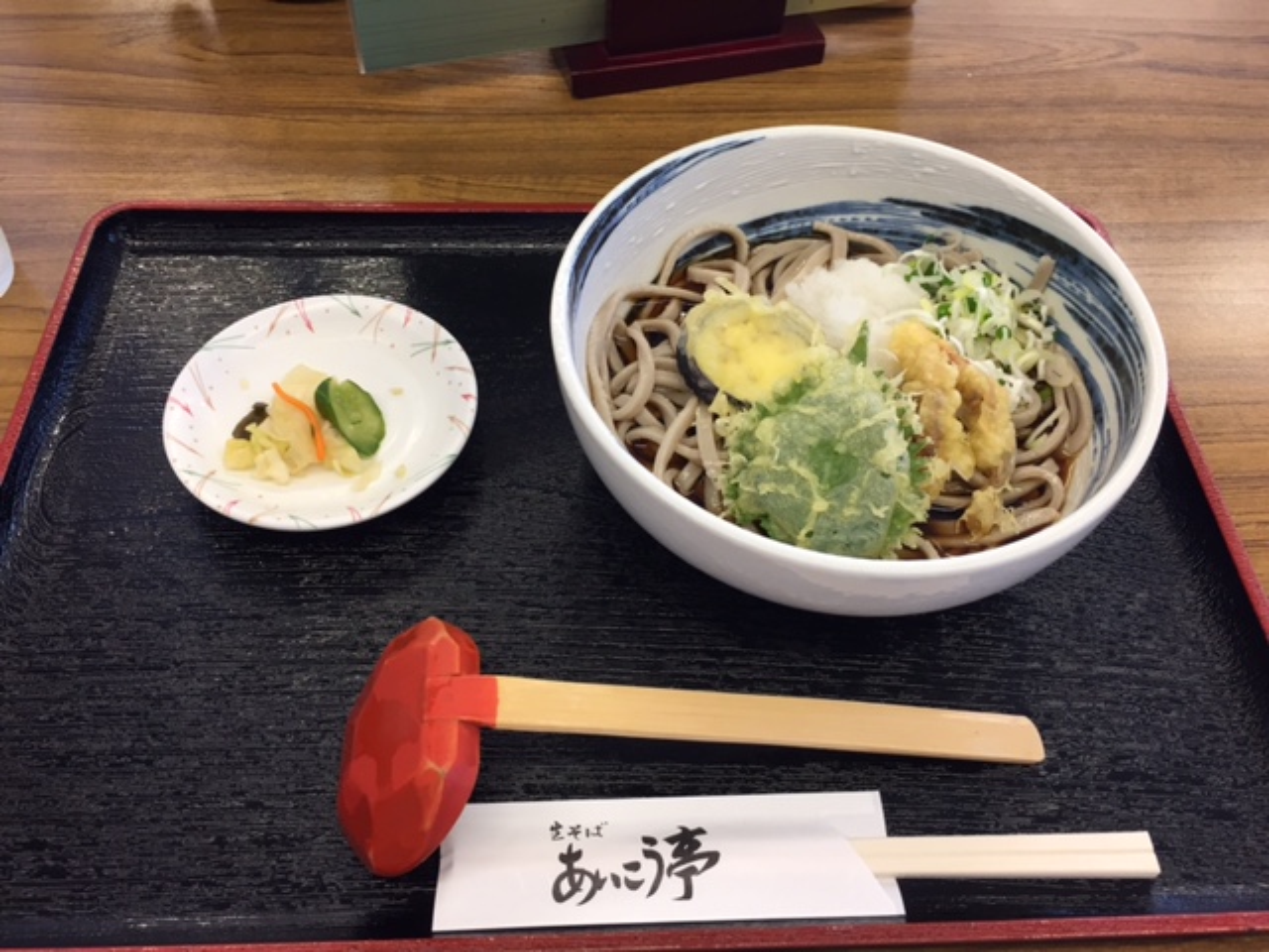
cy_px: 476
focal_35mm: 29
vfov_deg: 48.2
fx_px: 1063
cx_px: 634
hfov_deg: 61.7
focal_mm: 4.15
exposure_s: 1/40
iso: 32
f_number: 2.2
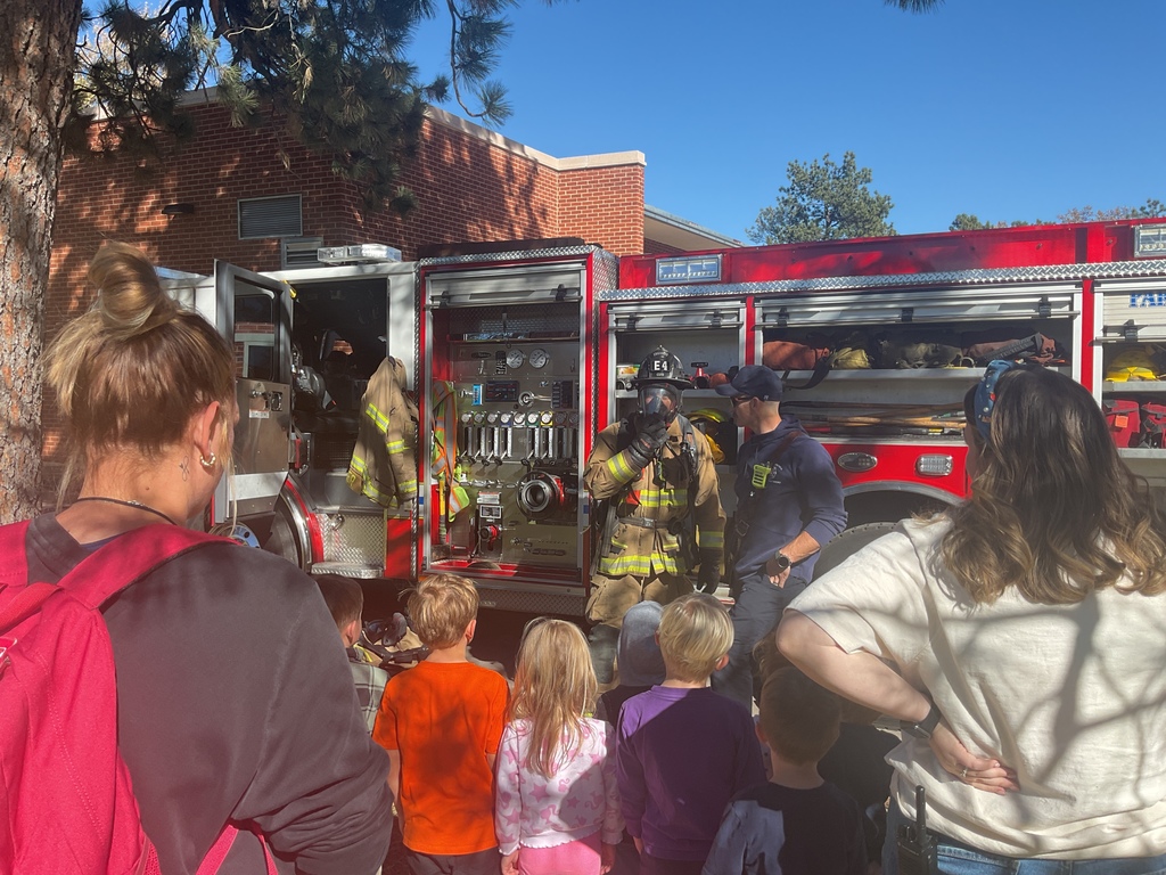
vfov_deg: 48.2
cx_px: 583
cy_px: 438
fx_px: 977
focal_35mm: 29
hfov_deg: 61.7
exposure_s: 1/978
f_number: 1.8
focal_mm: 3
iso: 16
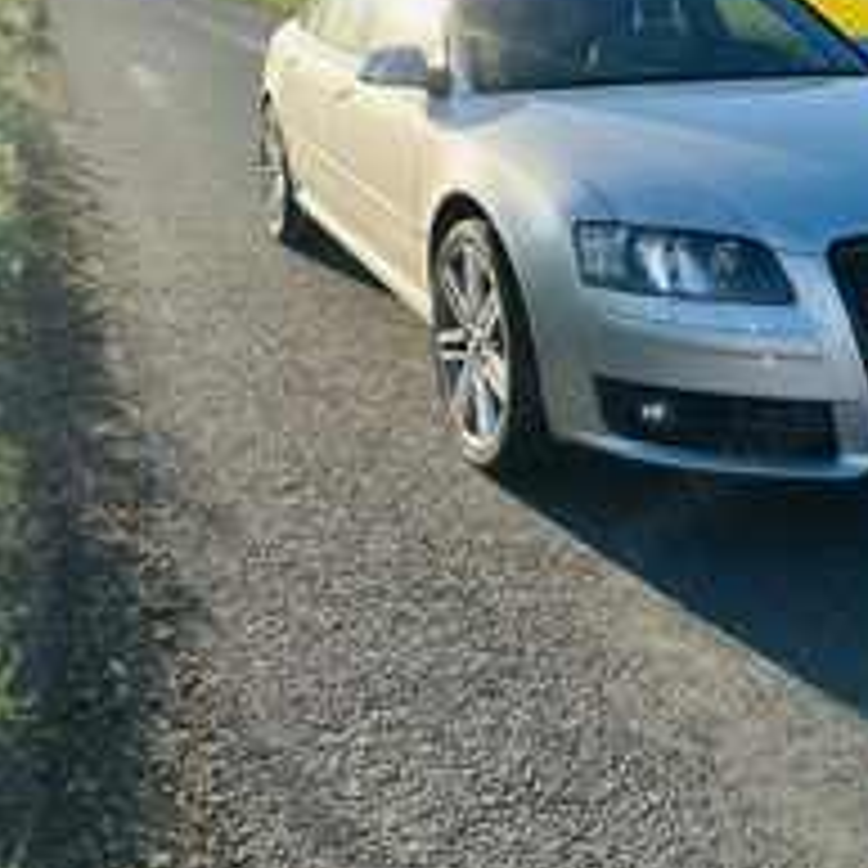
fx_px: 1248
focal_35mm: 44
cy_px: 180
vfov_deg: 37.1
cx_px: 598
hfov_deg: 37.8
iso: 80
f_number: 1.78
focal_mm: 6.86
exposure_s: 1/4184
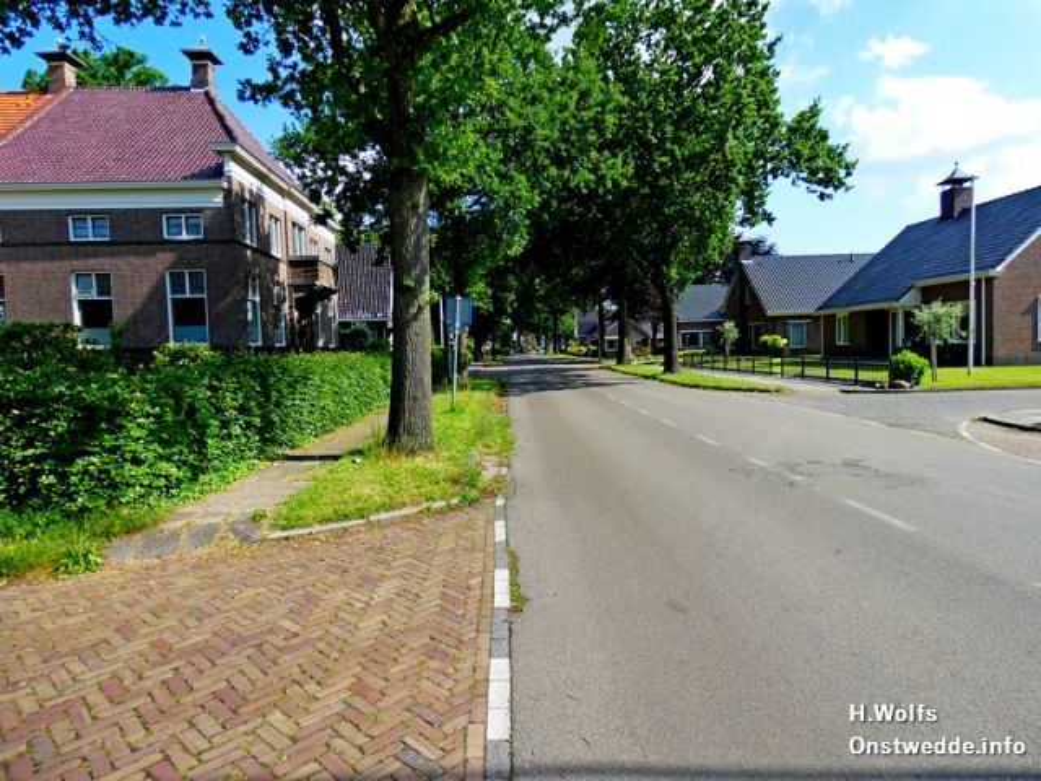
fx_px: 601
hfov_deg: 81.7
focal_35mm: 20
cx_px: 520
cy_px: 390
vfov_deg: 66.0
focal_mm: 3.6
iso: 80
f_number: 2.8
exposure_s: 1/1000
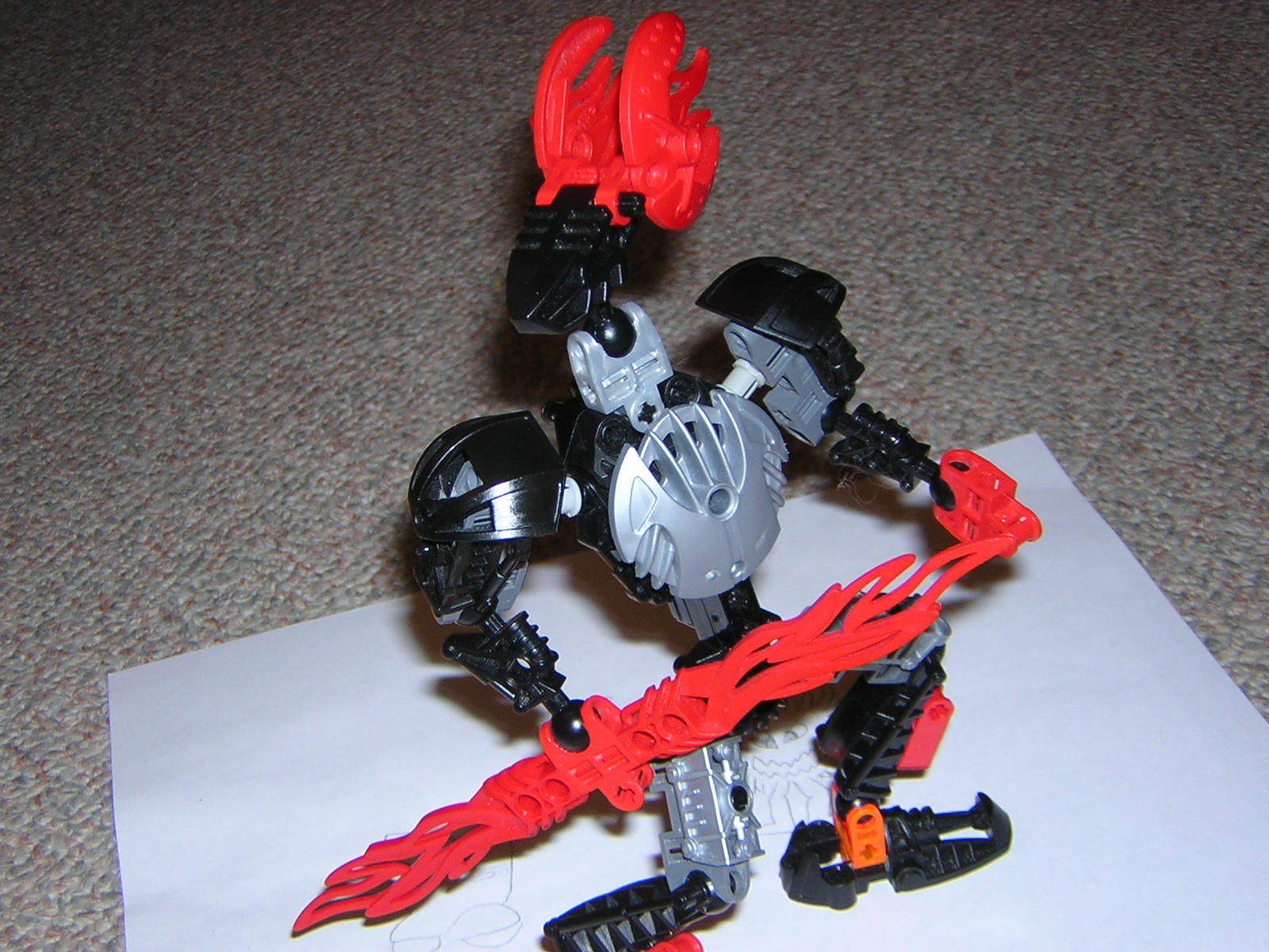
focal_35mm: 54
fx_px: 1980
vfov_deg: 27.0
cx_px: 634
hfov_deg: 35.5
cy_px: 476
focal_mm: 7.1
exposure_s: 1/60.1
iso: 100
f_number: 3.2
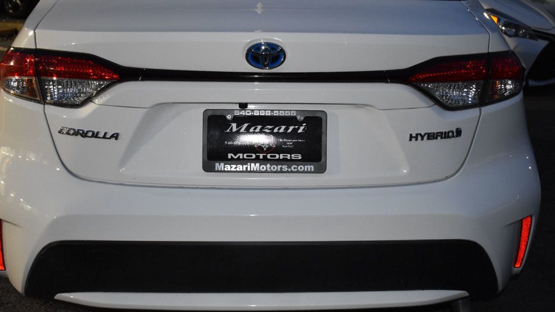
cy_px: 179
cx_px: 278
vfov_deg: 22.2
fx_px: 795
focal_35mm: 54
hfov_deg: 38.5
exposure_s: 1/60
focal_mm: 34
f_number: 4.5
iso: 2200
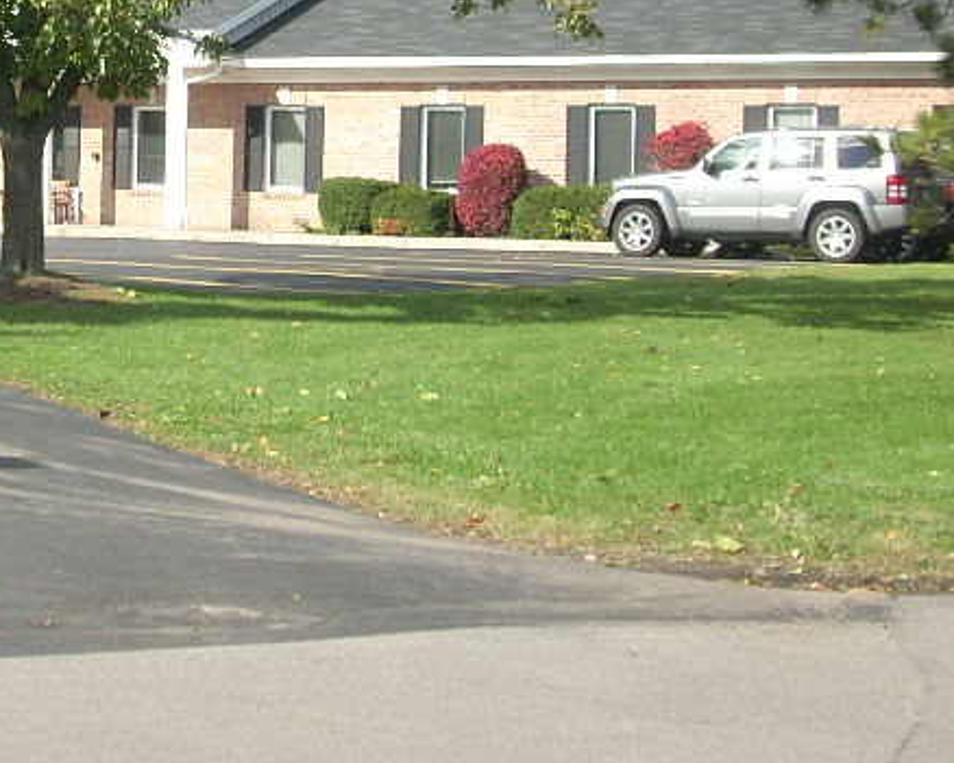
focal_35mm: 105
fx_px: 2963
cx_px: 83
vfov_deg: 14.4
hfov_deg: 18.0
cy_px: 15
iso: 64
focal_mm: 7.6
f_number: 6.3
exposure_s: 1/136
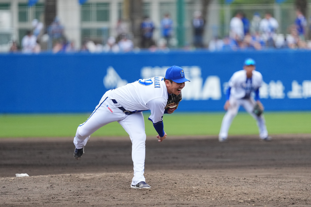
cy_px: 104
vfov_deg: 3.1
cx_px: 156
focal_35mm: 450
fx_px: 3887
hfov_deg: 4.6
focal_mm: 300
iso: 1250
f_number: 2.8
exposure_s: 1/4000
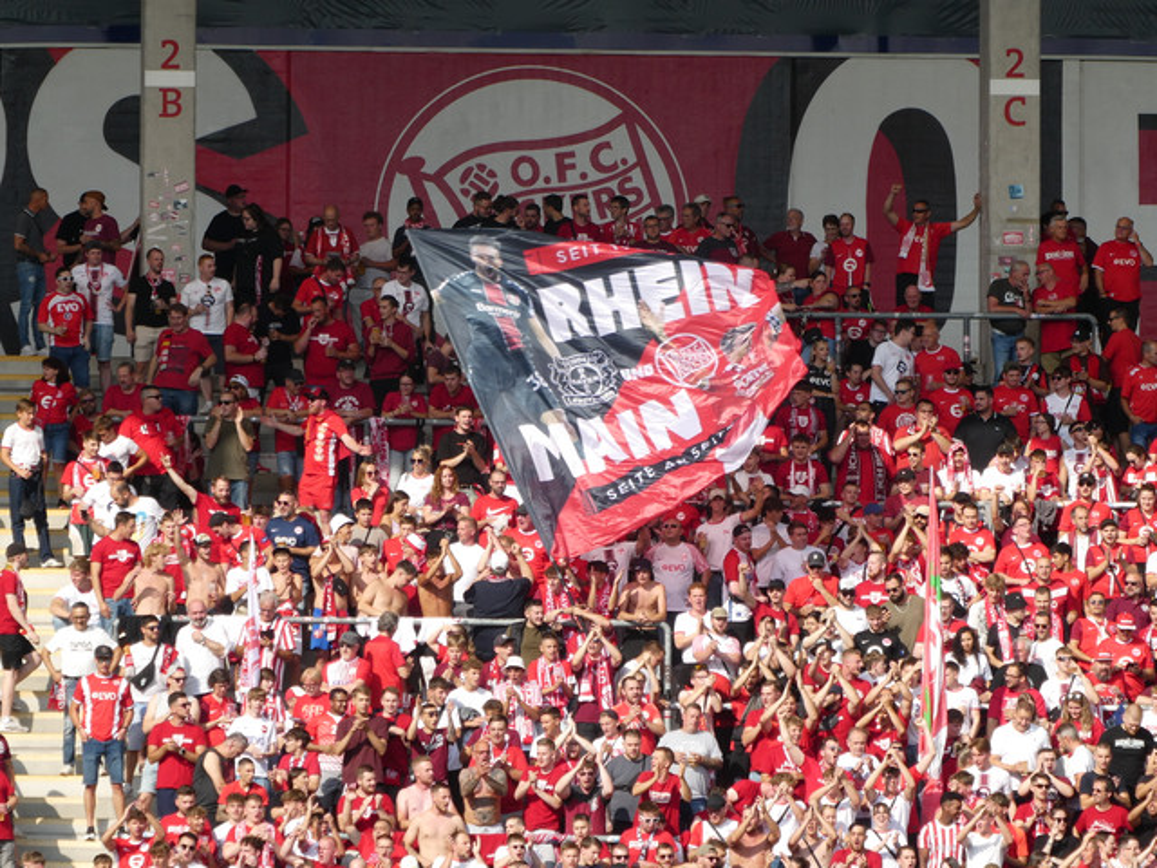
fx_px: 10027
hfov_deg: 6.6
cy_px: 434
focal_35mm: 300
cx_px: 578
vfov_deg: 5.0
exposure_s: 1/250
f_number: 5.8
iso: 80
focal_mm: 53.8
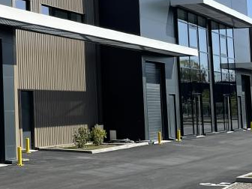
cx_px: -128
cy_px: 32
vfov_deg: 14.8
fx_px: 721
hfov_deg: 17.7
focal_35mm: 99
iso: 32
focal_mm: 4.2
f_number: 1.6
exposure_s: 1/3125
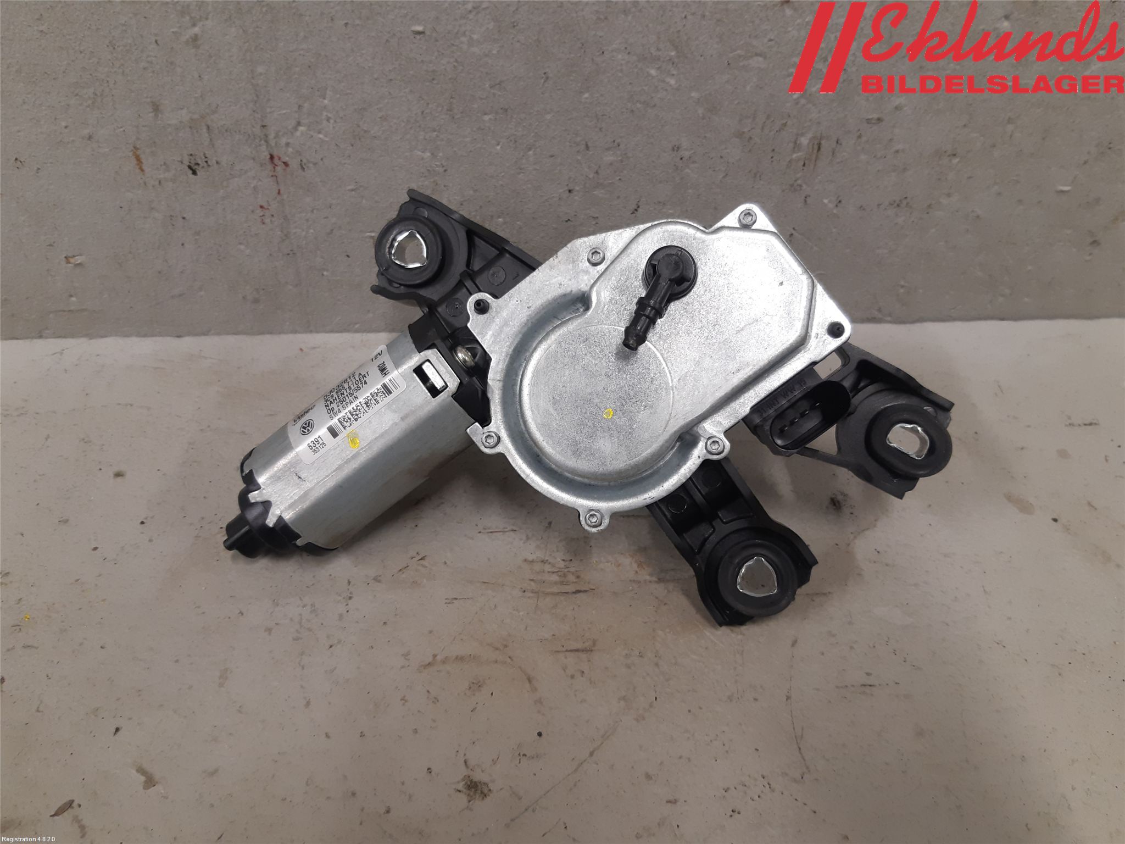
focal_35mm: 26
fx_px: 845
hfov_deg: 67.3
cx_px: 562
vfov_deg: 53.1
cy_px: 422
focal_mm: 3.93
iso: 125
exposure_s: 1/50
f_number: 1.7
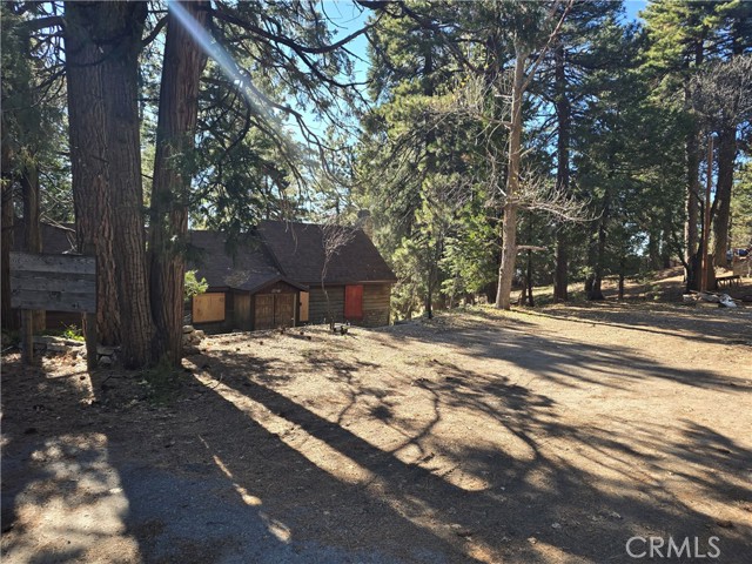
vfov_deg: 58.9
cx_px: 376
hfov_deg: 73.9
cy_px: 282
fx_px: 500
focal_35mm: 23
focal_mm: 6.3
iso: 12
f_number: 1.7
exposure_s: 1/180
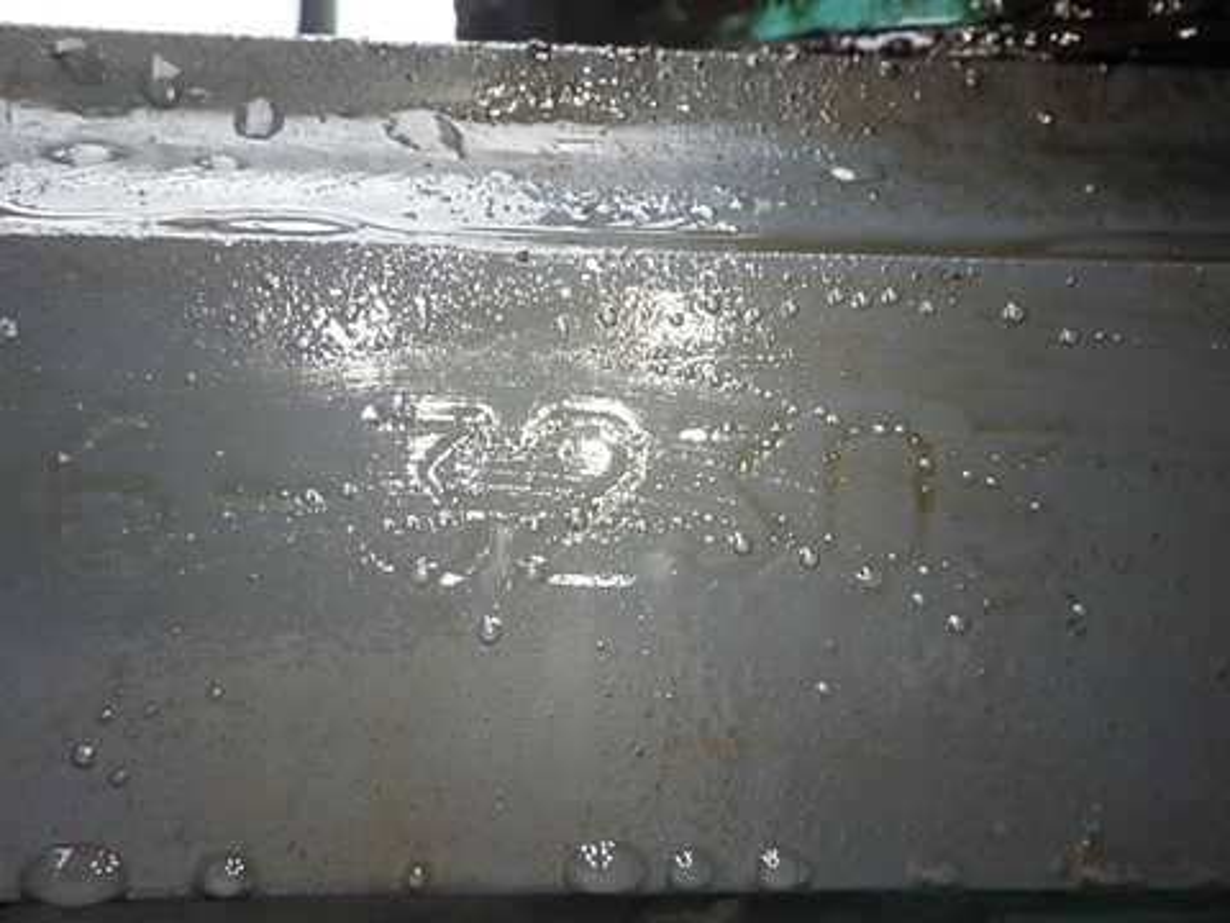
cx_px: 615
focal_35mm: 34
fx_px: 1208
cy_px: 462
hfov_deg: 54.0
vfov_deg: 41.8
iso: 125
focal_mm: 6.1
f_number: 3.8
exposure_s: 1/100
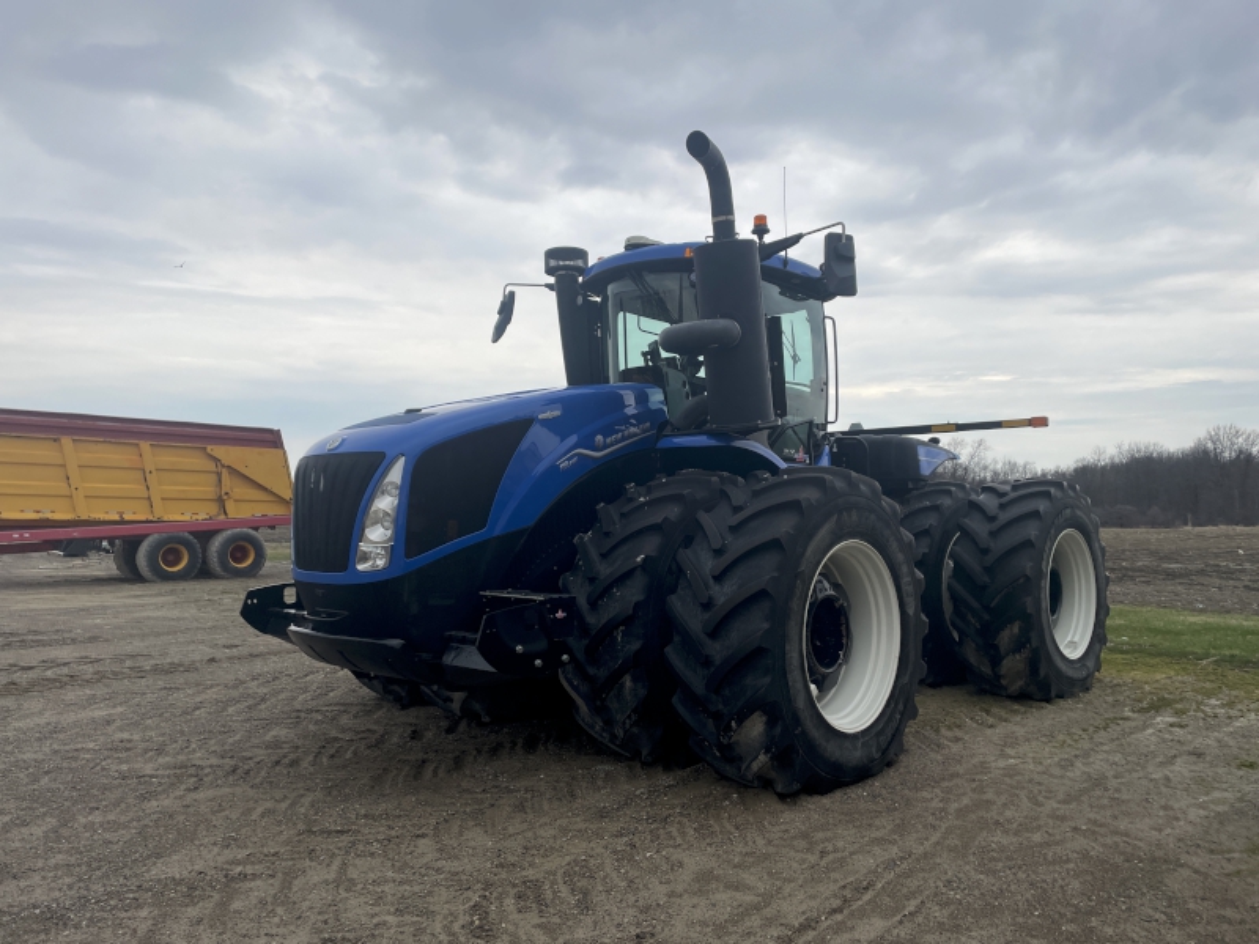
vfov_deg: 53.1
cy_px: 472
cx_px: 630
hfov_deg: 67.3
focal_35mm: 26
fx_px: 946
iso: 32
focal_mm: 4.2
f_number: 1.6
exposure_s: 1/1667
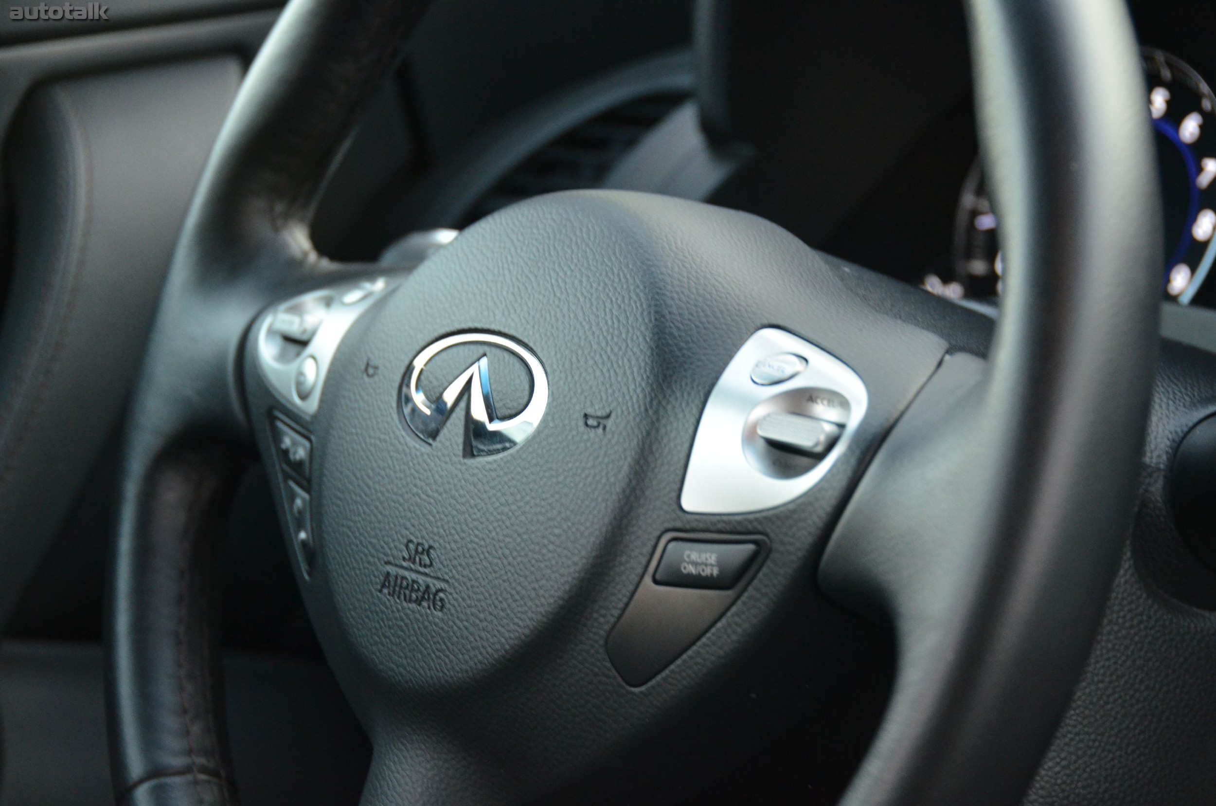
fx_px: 3135
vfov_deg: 14.6
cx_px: 608
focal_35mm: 93
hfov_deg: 22.0
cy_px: 403
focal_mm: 62
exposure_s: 1/100
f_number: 4.8
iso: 1600
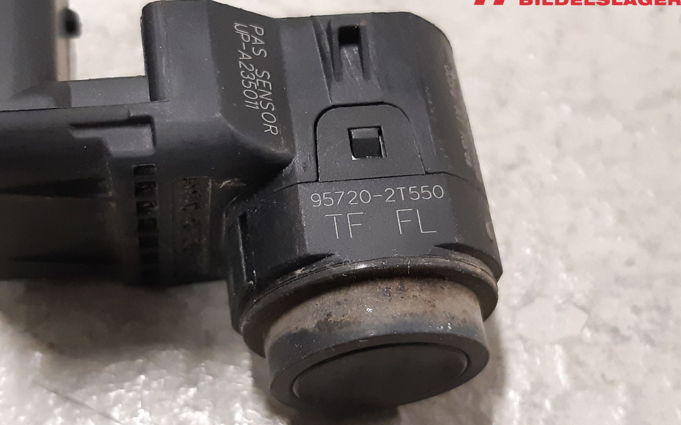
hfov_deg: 66.5
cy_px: 207
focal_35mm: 28
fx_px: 520
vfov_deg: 44.5
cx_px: 335
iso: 250
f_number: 1.7
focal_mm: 3.93
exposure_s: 1/33
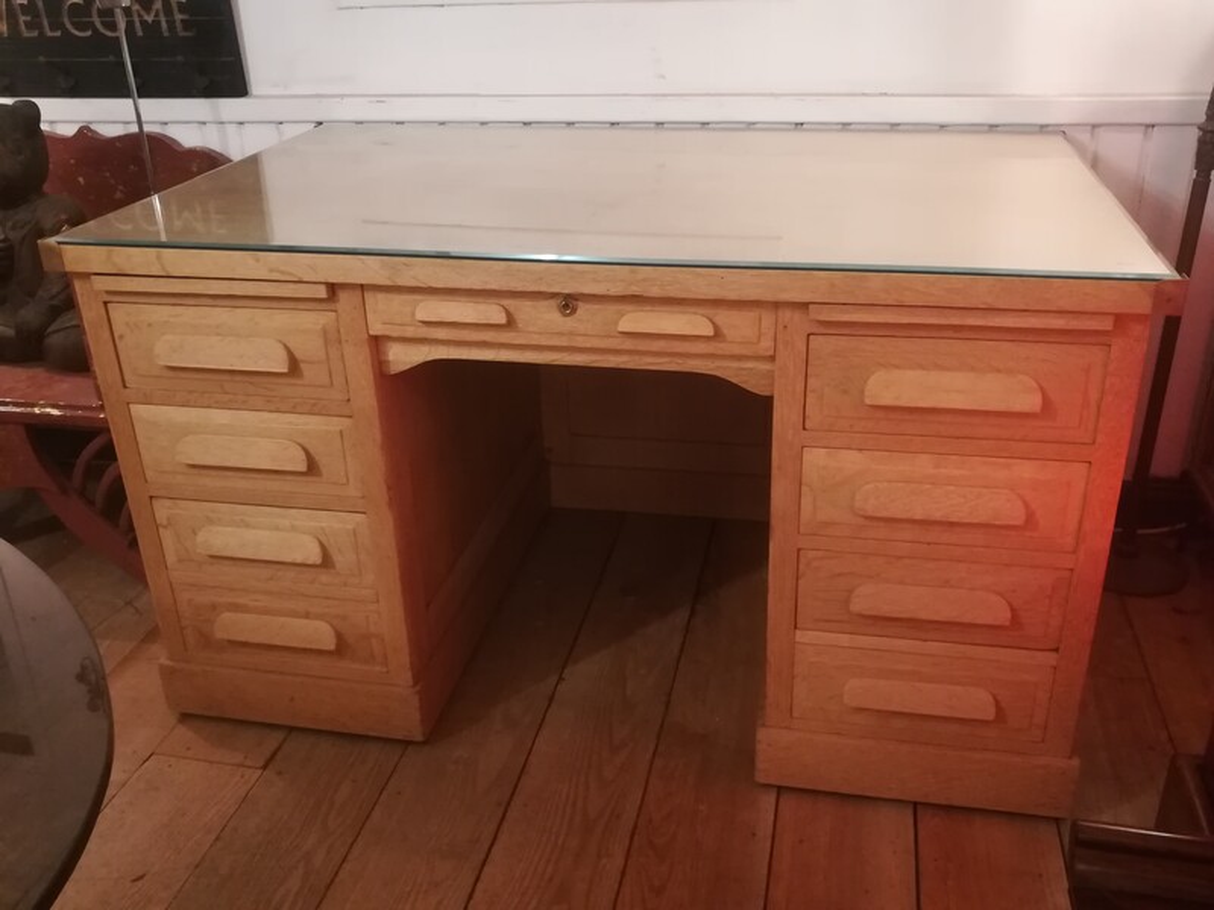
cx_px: 607
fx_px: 1052
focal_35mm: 30
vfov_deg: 46.8
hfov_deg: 60.0
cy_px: 455
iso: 640
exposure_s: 1/14.3
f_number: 2.2
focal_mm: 3.83
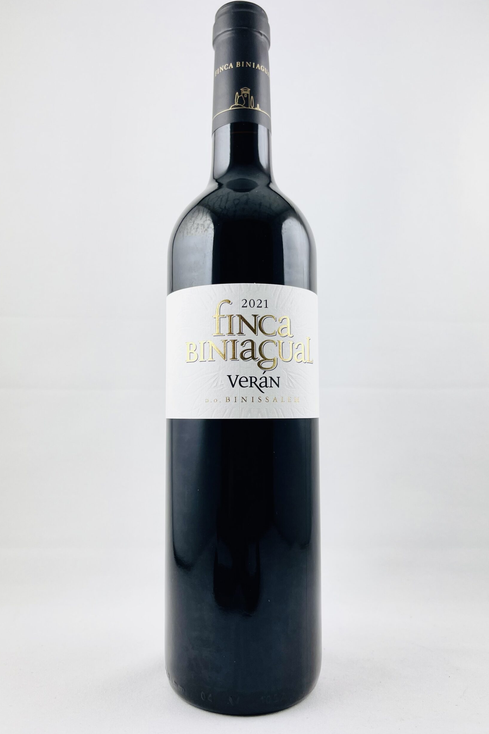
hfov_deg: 47.9
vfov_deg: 67.4
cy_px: 361
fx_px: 550
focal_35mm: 27
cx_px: 244
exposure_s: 1/226
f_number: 1.6
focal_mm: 5.1
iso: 32
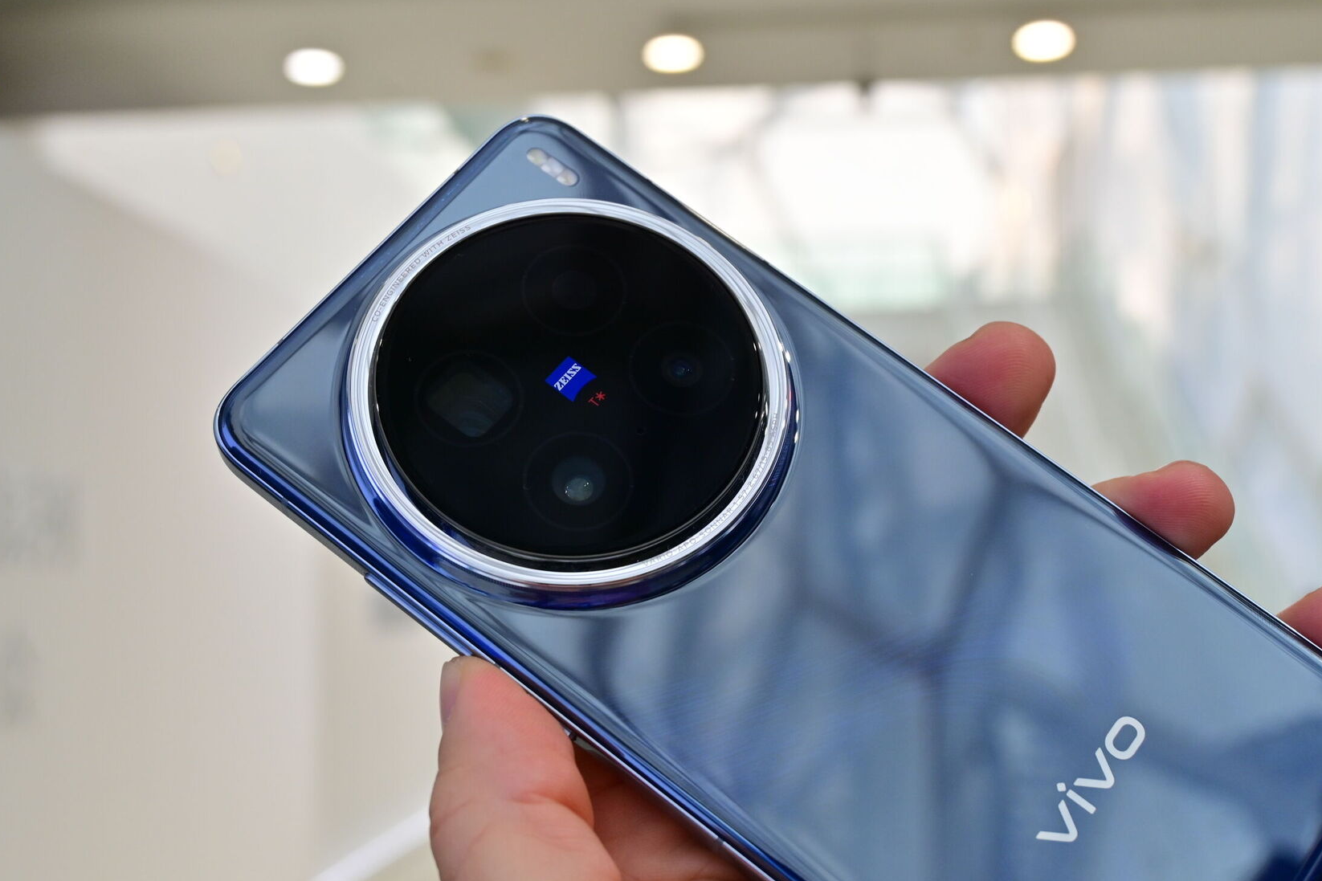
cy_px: 439
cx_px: 700
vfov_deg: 27.5
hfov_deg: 40.3
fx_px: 1799
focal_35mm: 49
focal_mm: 28
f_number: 6.3
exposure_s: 1/160
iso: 320
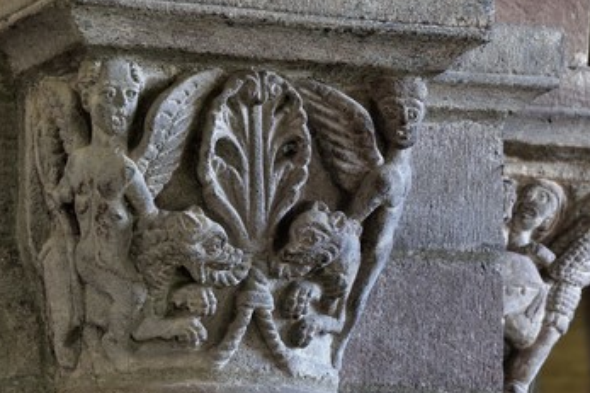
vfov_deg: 5.7
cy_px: 233
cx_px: 313
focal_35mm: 242
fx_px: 3964
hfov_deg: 8.5
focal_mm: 200
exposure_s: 1/50
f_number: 6.3
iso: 1600
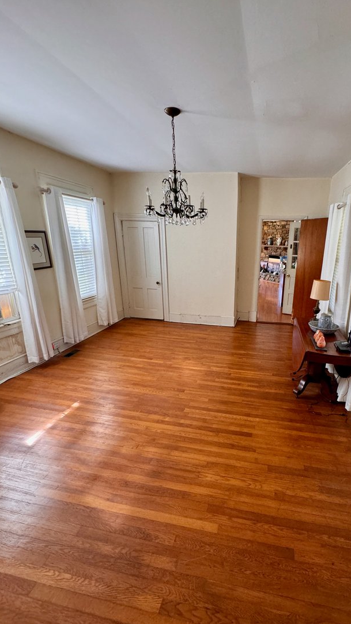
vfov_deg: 99.3
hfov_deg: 65.9
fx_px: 265
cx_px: 224
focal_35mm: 16
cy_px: 325
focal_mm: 2.22
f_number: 2.2
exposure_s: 1/120
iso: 250
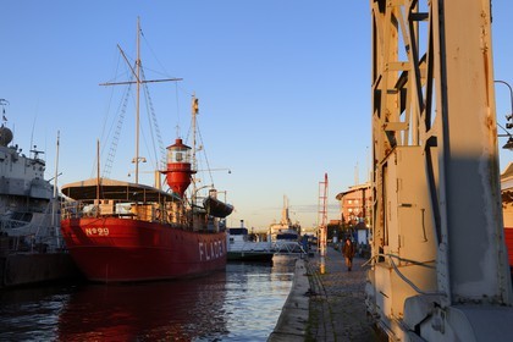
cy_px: 171
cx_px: 256
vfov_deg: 35.1
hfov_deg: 50.7
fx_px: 541
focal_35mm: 38
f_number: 7.1
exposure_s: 1/160
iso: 200
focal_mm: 38
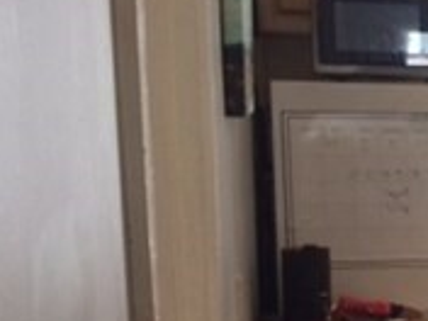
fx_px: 1224
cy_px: 319
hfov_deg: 17.5
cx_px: 671
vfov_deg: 14.7
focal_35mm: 99
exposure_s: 1/30
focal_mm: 4.15
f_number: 2.2
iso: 160
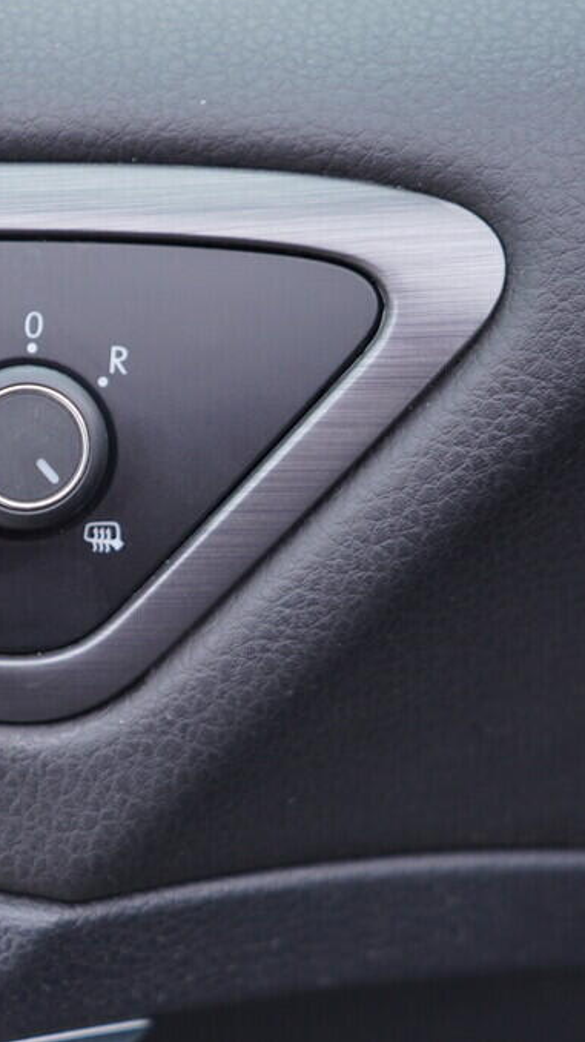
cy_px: 519
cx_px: -40
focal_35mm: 57
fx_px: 1573
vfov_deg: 36.6
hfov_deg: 20.2
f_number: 2.8
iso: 160
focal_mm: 24
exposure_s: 1/40
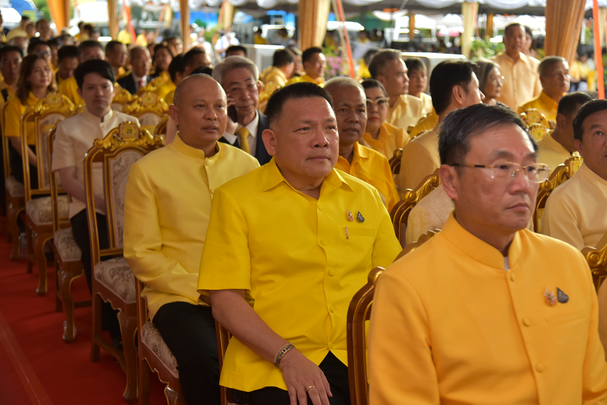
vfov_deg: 26.0
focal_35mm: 52
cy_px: 202
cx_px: 304
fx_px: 877
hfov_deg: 38.2
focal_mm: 52
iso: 250
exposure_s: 1/200
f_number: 4
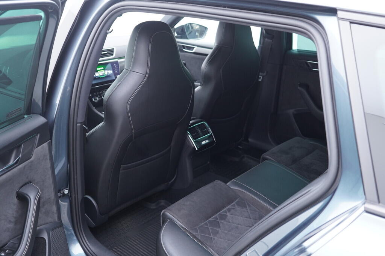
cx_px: 192
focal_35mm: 36
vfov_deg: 36.9
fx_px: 385
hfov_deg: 53.1
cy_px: 128
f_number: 2.8
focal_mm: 24
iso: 500
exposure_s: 1/40
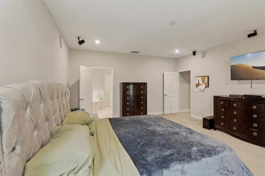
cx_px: 132
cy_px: 88
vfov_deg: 73.7
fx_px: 118
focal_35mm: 16
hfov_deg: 96.8
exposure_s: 1/5
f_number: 8
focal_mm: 16
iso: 400
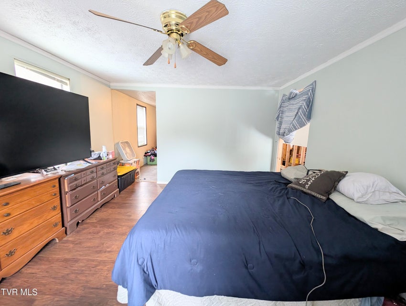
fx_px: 141
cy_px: 153
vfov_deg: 94.6
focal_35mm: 12
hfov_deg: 110.5
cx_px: 203
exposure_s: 1/28.6
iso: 128
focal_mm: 2.23
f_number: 1.95
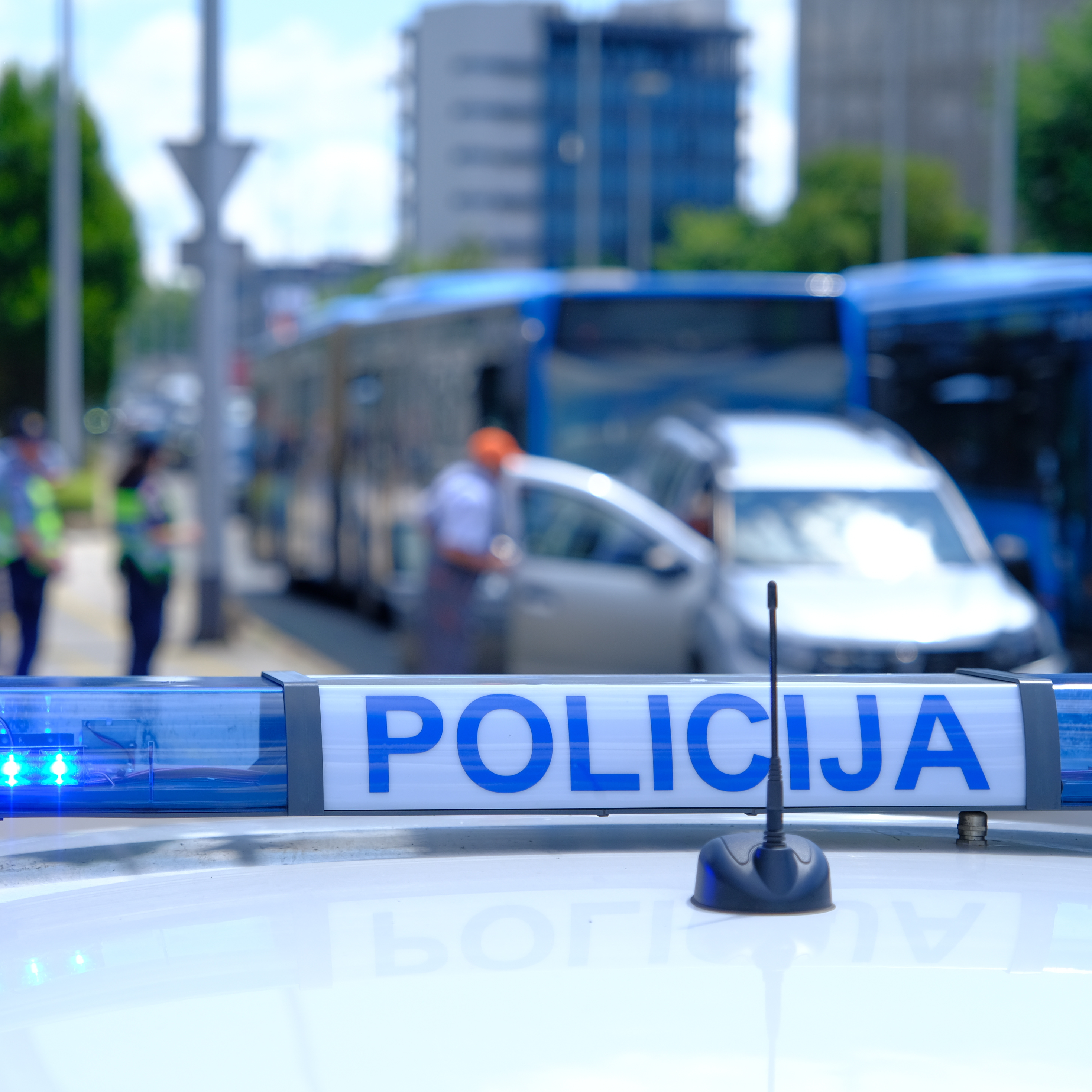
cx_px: 480
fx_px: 3783
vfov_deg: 16.4
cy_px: 545
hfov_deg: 16.4
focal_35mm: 106
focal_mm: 55
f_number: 2.8
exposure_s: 1/1600
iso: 200
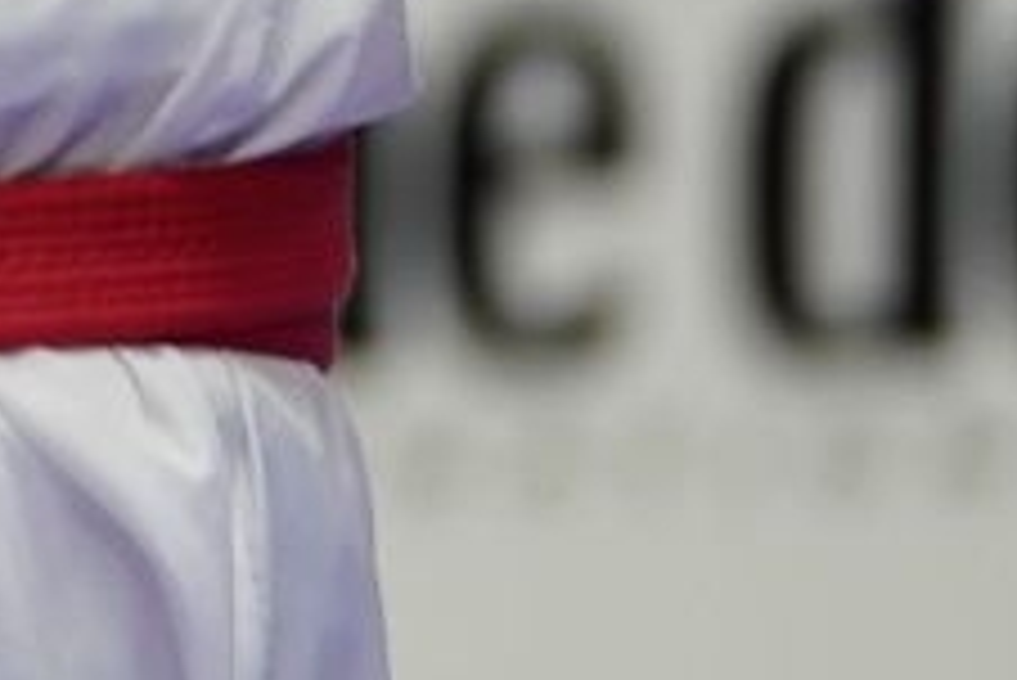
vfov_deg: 1.2
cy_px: -608
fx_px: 32846
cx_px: -1386
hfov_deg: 1.8
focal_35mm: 1162
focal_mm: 146
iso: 1250
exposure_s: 1/1000
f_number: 2.8
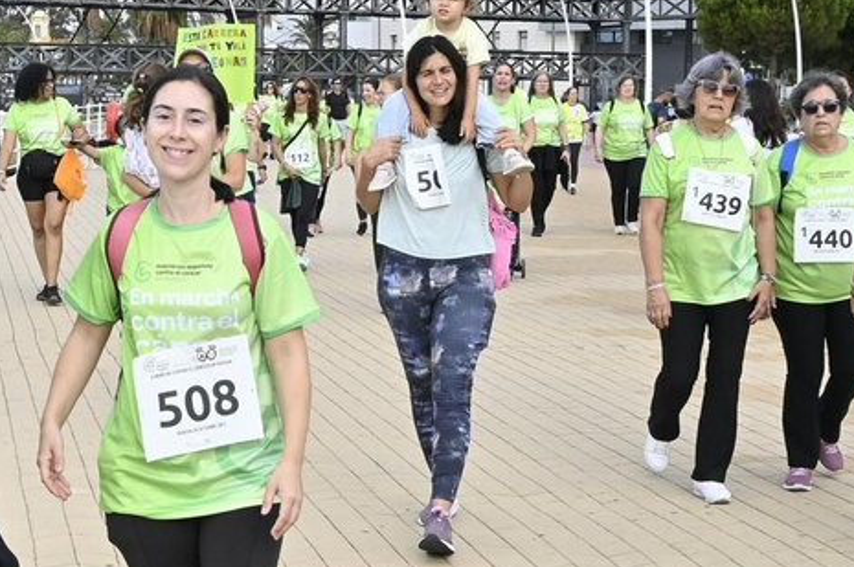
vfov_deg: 14.7
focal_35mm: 93
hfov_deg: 21.7
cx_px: 173
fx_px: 2204
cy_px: 339
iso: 320
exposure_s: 1/1250
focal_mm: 18
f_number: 5
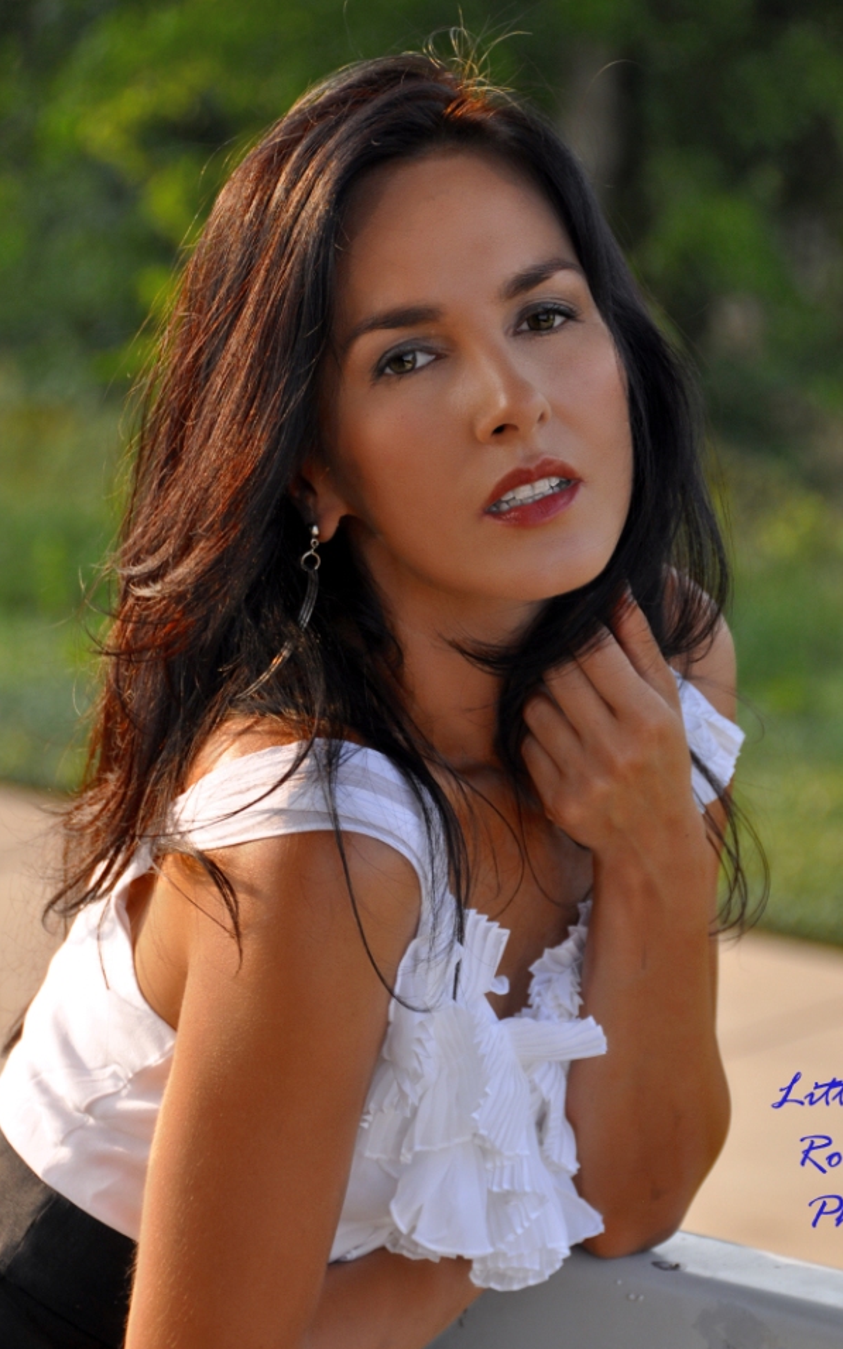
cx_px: 462
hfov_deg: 8.4
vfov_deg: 13.5
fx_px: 5717
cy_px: 692
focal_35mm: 156
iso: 200
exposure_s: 1/200
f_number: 5.6
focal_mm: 95
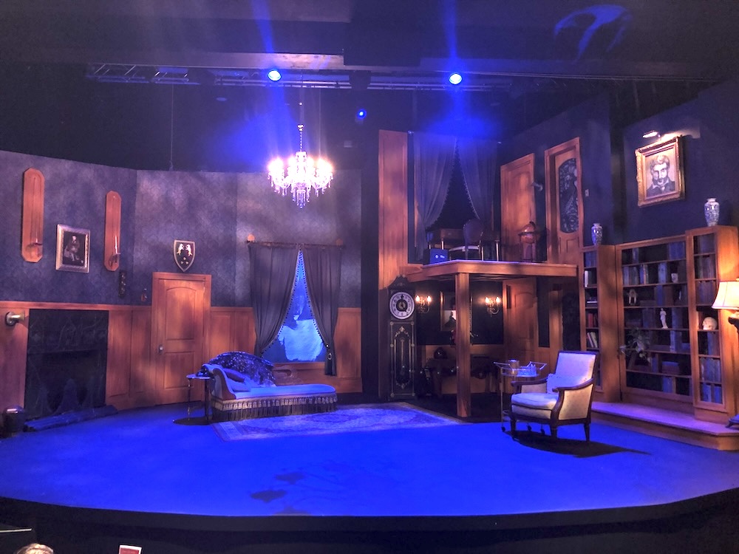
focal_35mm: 28
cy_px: 277
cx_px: 370
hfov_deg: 63.4
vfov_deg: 49.7
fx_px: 598
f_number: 1.8
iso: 640
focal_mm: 3.99
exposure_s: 1/24
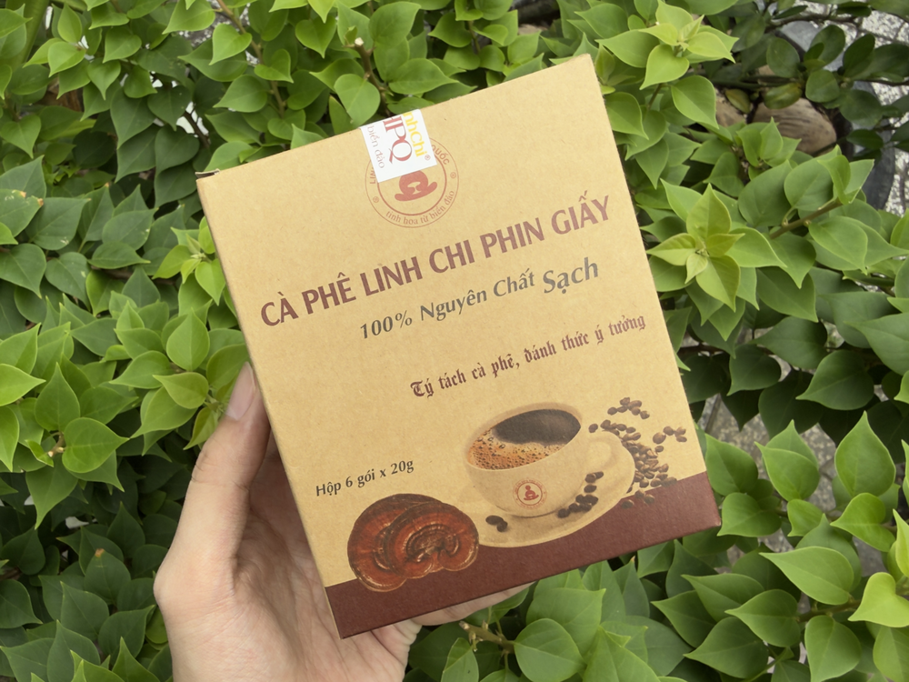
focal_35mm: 24
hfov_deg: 71.6
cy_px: 341
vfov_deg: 56.8
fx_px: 630
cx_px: 454
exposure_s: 1/646
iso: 40
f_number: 2.2
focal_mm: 2.22
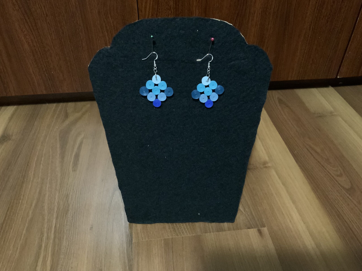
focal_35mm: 29
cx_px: 181
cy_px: 136
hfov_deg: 61.7
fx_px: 303
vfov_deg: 48.2
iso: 640
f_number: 1.8
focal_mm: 3
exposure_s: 1/18
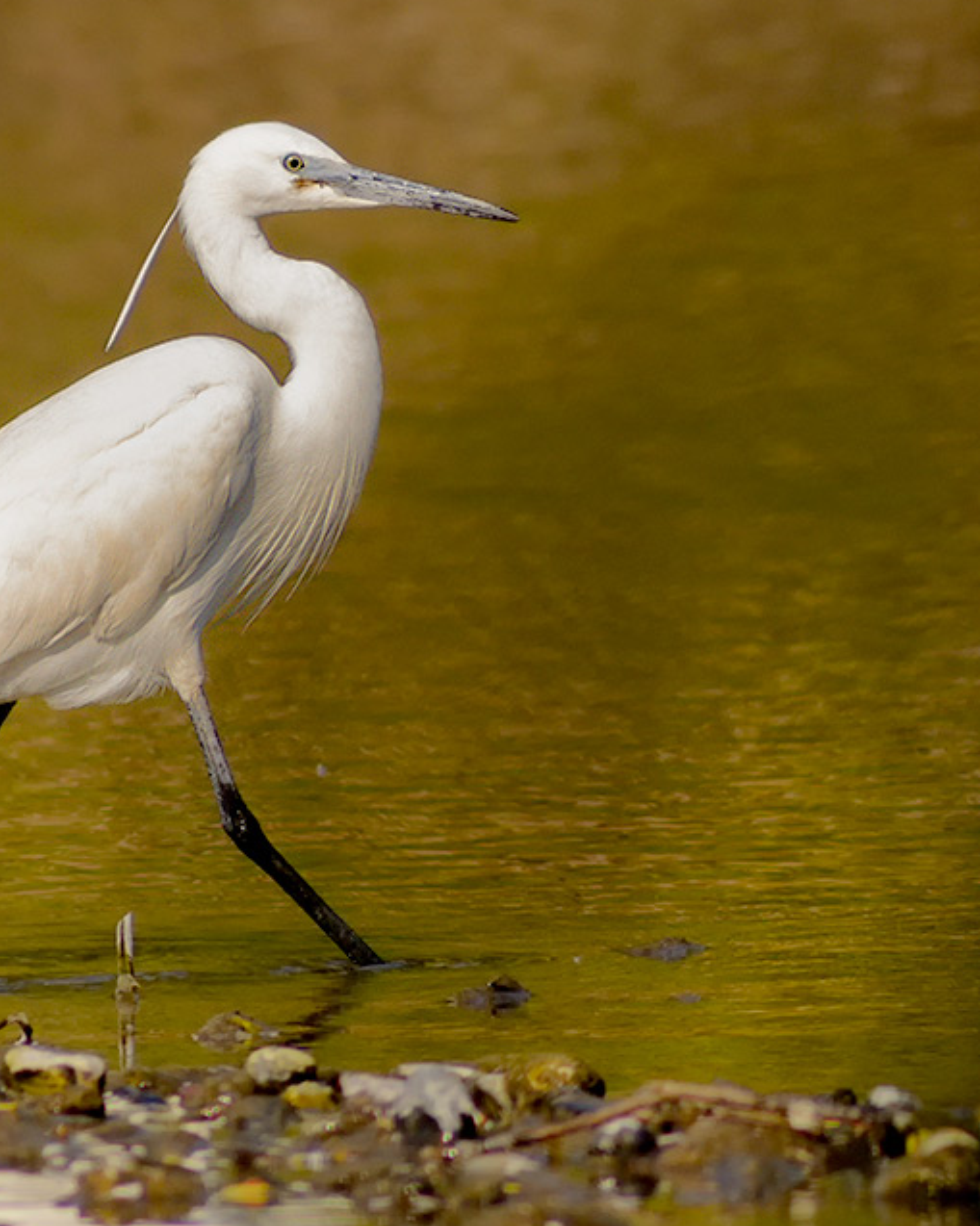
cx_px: 593
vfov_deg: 1.8
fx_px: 38494
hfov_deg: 1.5
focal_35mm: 1061
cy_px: 464
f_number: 8
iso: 800
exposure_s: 1/1250
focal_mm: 400
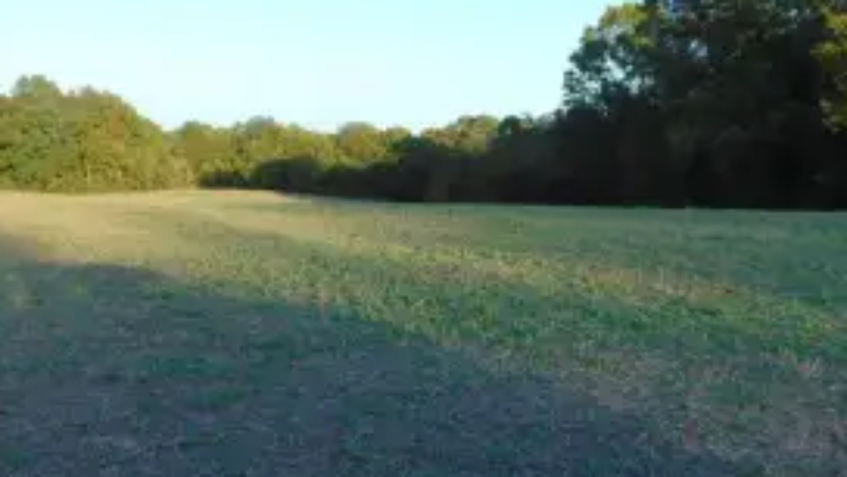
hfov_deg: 50.3
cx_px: 486
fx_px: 898
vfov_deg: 29.7
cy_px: 240
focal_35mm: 40
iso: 80
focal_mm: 4.5
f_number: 3
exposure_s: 1/320
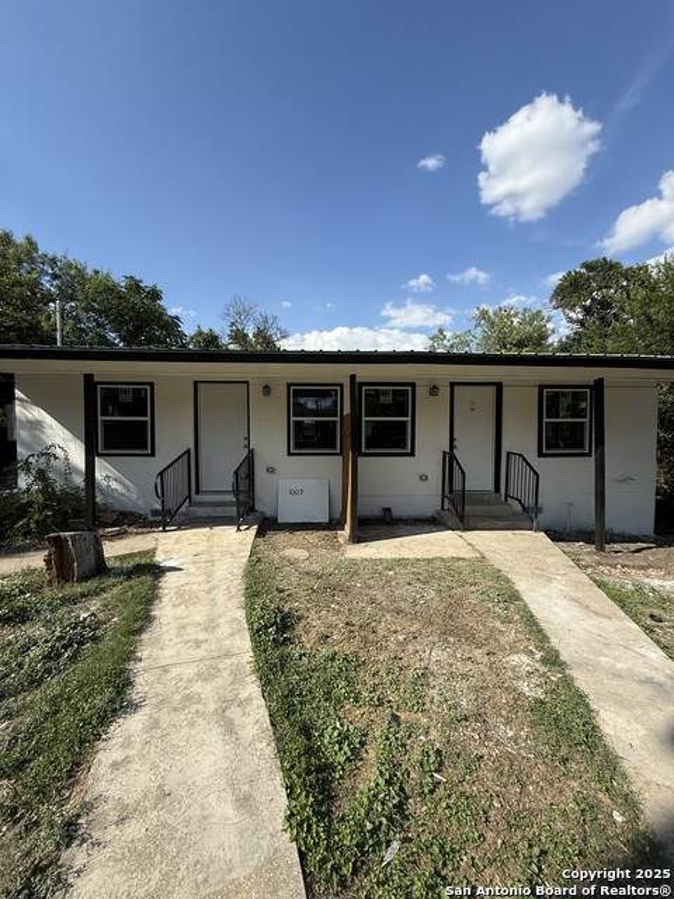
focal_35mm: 14
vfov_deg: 102.1
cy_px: 450
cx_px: 337
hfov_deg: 85.7
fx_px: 363
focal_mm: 2.22
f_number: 2.2
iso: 50
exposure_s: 1/1745
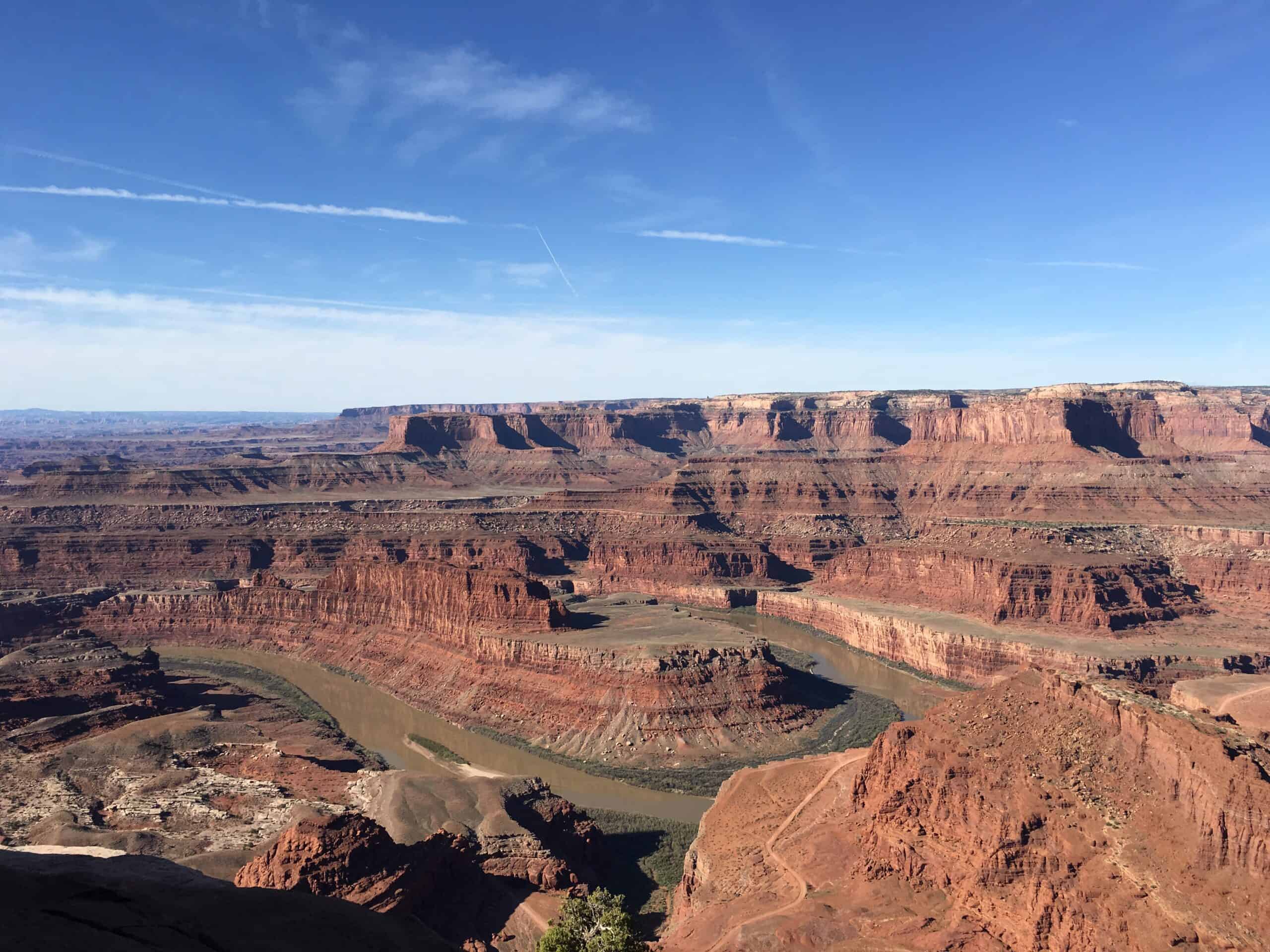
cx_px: 635
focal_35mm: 29
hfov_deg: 61.7
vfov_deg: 48.2
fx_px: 1064
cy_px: 476
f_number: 2.2
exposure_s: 1/2024
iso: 25
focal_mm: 4.15
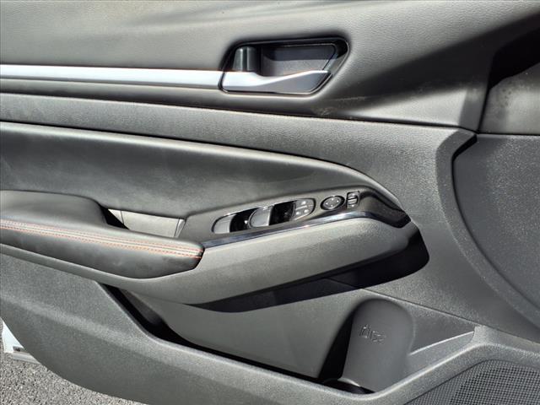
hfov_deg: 65.3
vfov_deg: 51.4
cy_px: 202
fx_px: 421
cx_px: 270
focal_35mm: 27
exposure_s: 1/909
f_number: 1.9
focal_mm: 3.58
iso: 40
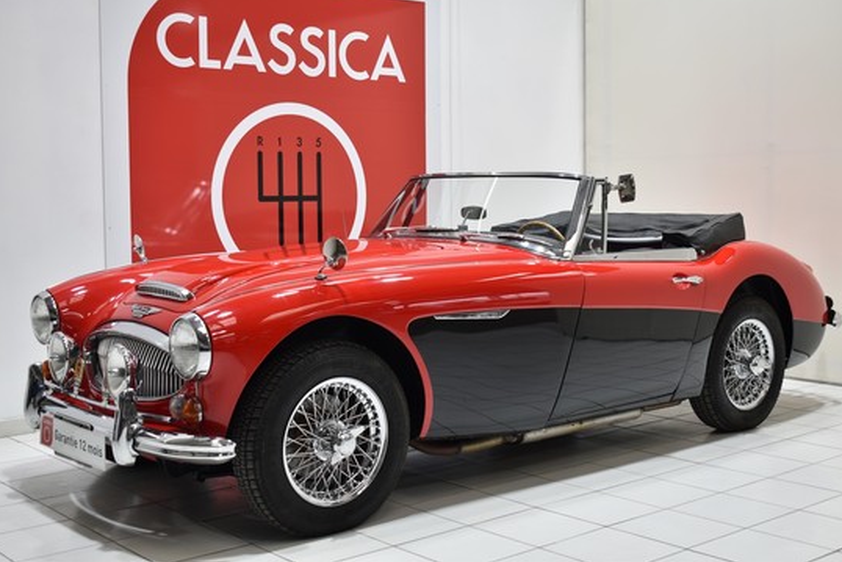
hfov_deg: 41.5
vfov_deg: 28.4
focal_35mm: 48
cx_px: 423
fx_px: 1111
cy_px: 276
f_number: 4.2
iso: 100
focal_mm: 31
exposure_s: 1/25
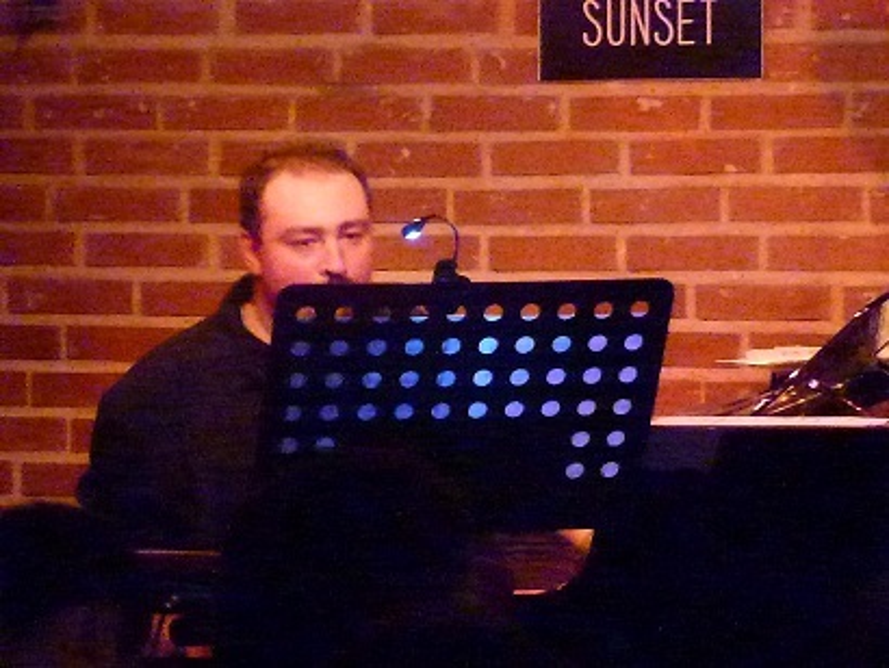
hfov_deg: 11.5
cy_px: 334
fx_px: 4420
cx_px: 444
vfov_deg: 8.6
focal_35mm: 172
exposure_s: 1/10
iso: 6400
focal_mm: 30.7
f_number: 5.4
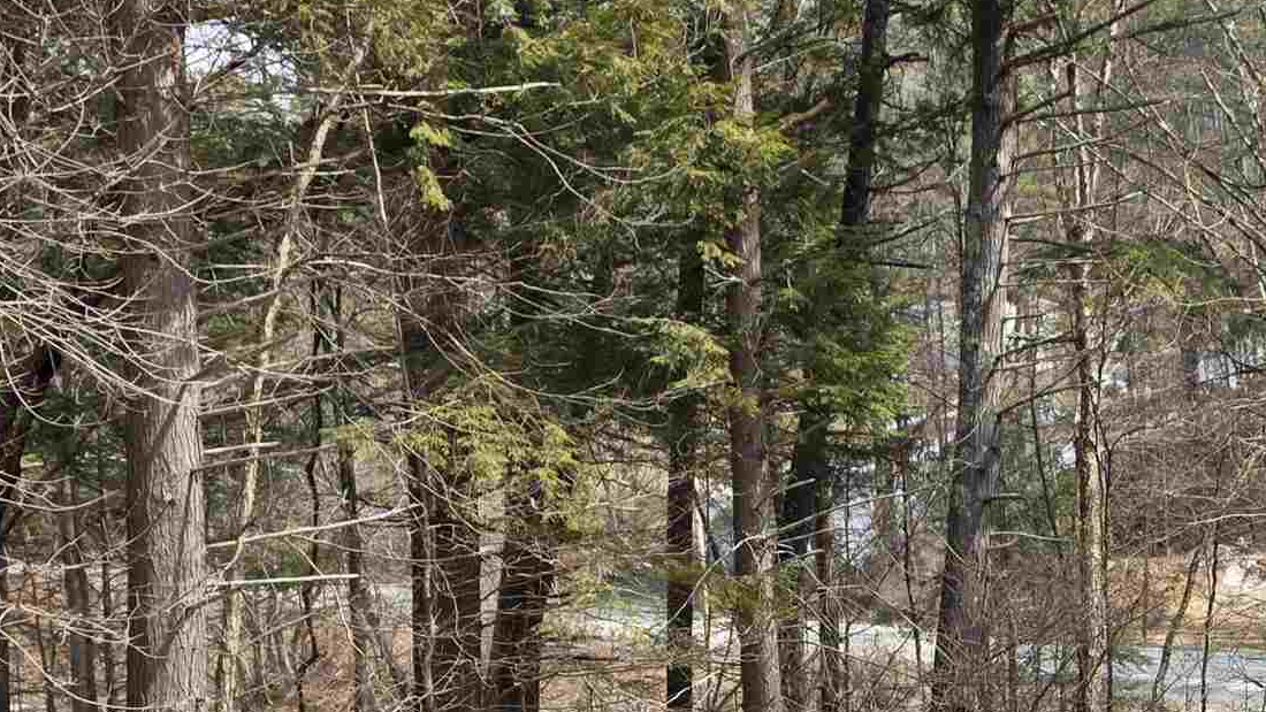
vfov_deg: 16.6
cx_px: 1313
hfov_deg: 28.0
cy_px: 829
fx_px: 2350
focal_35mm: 70
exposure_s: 1/2210
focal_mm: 6.3
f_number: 1.7
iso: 80
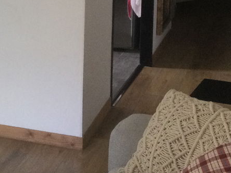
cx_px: -34
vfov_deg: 12.8
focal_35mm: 112
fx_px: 747
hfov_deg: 16.9
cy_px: -45
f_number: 2.4
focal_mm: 3.3
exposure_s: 1/33
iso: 100
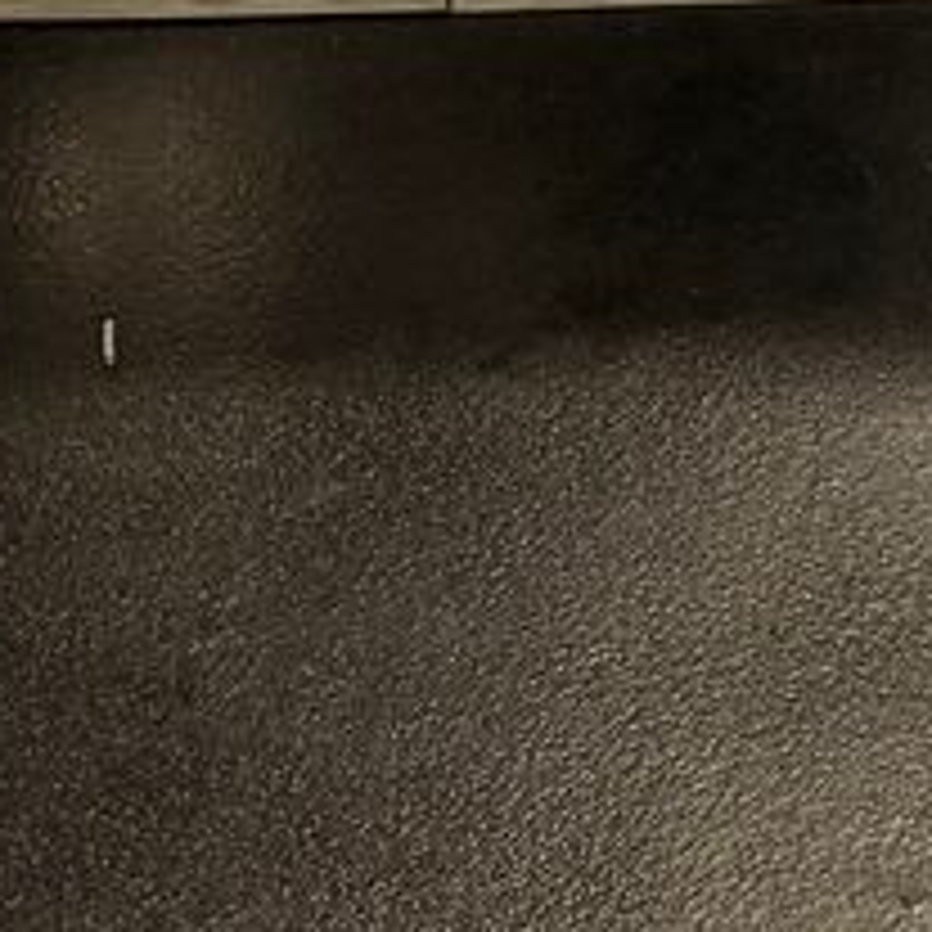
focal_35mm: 164
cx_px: 1959
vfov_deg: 9.7
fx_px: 4996
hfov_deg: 9.8
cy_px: -1117
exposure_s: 1/144
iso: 160
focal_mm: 6.76
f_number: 1.78
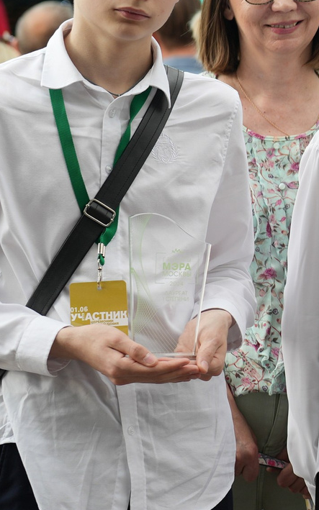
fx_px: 2560
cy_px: 221
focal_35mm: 184
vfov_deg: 11.4
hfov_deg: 6.7
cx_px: 791
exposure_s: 1/320
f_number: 2.5
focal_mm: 50
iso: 160
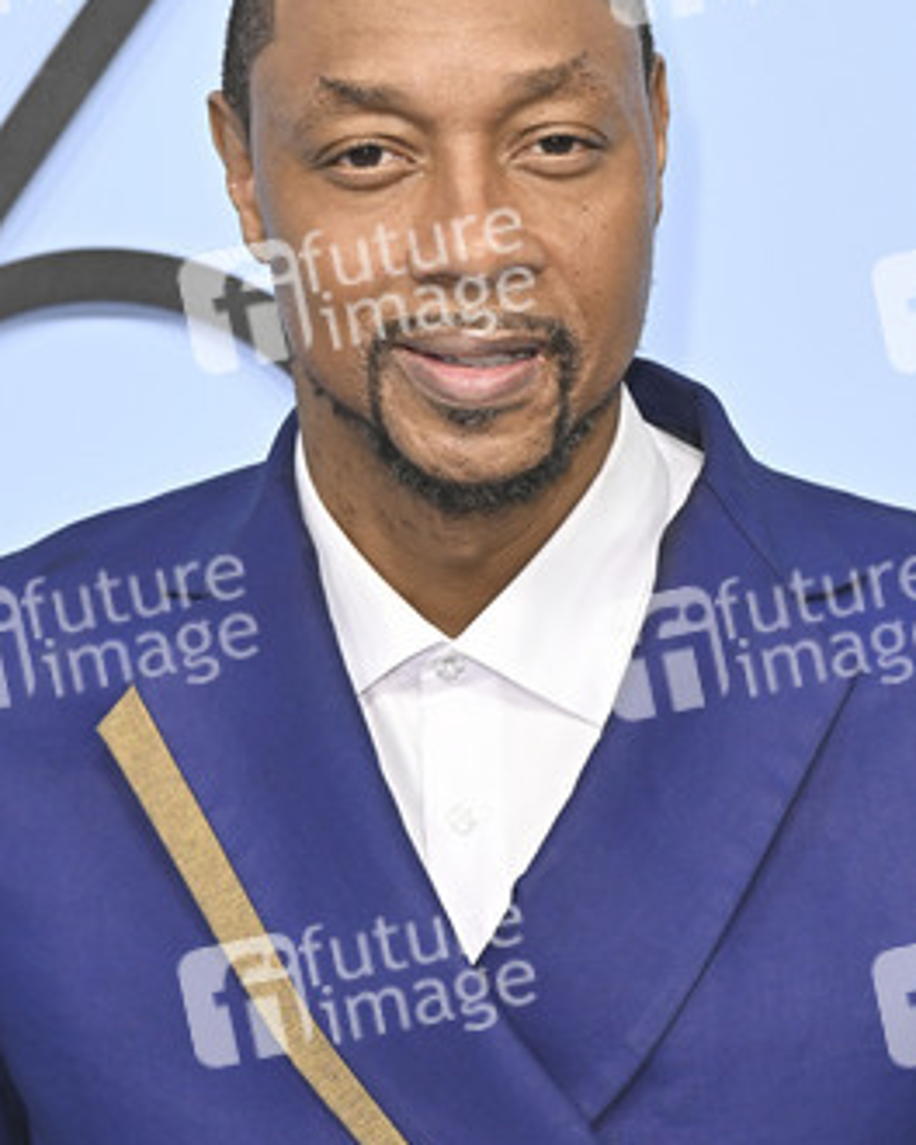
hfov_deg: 12.4
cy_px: 465
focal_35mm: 124
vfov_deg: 15.5
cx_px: 458
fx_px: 4202
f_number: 5.6
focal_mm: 73
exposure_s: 1/320
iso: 1600
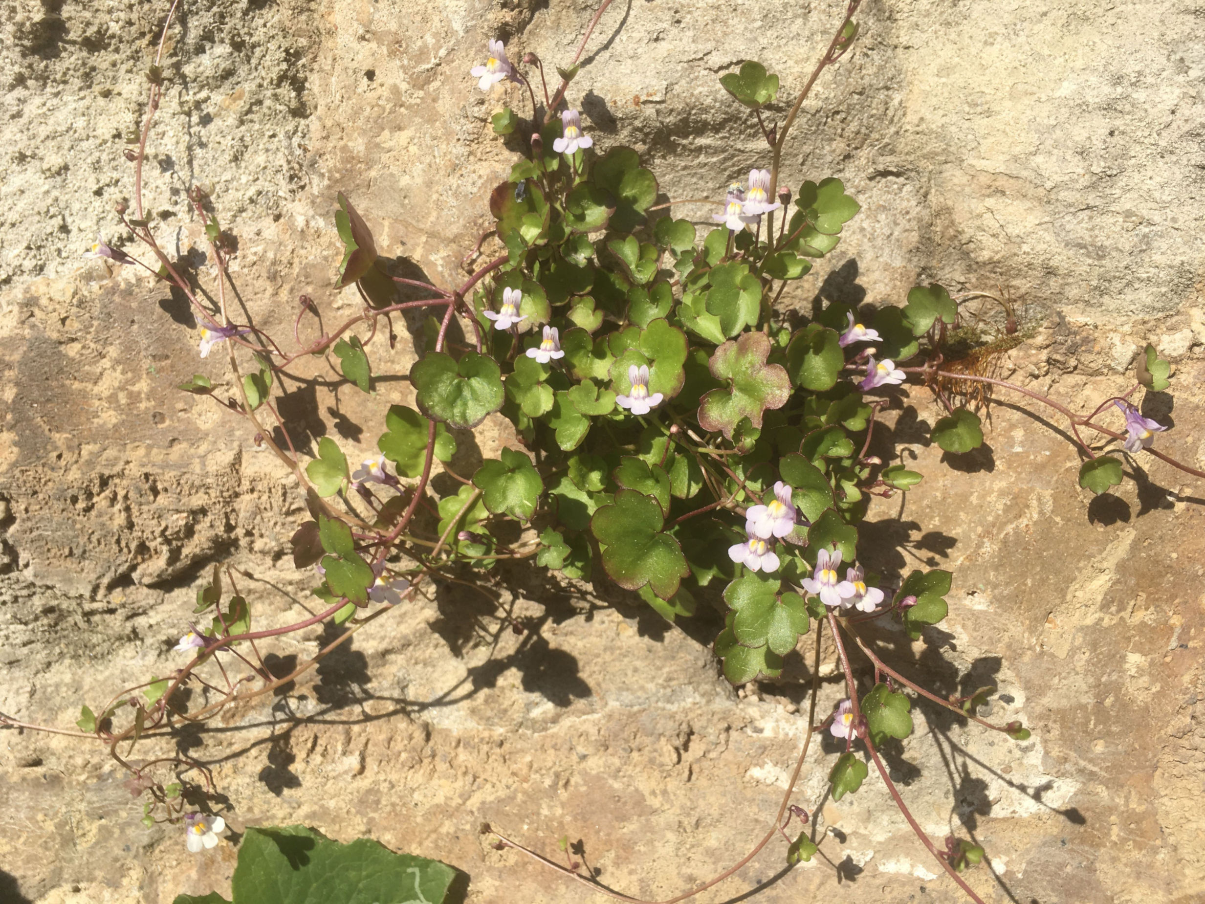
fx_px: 1010
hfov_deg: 61.7
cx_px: 602
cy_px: 452
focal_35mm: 29
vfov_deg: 48.2
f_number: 2.2
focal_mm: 4.15
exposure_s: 1/1166
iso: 25
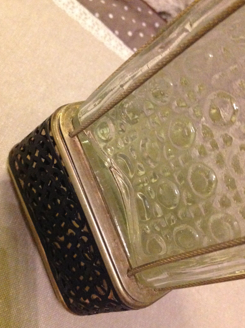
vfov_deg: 43.0
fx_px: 416
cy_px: 163
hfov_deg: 32.8
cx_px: 125
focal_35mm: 44
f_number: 2.4
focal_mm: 4.28
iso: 800
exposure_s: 1/17
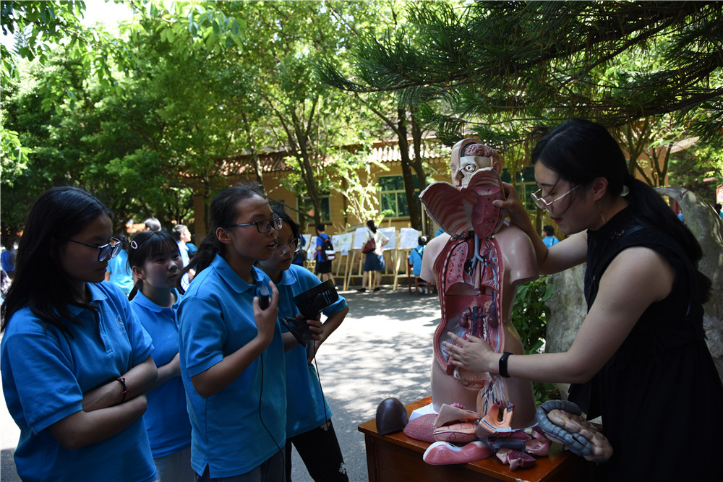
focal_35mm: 24
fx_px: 482
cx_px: 362
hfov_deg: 73.7
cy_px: 241
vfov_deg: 53.1
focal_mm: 24
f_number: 4
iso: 250
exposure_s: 1/125
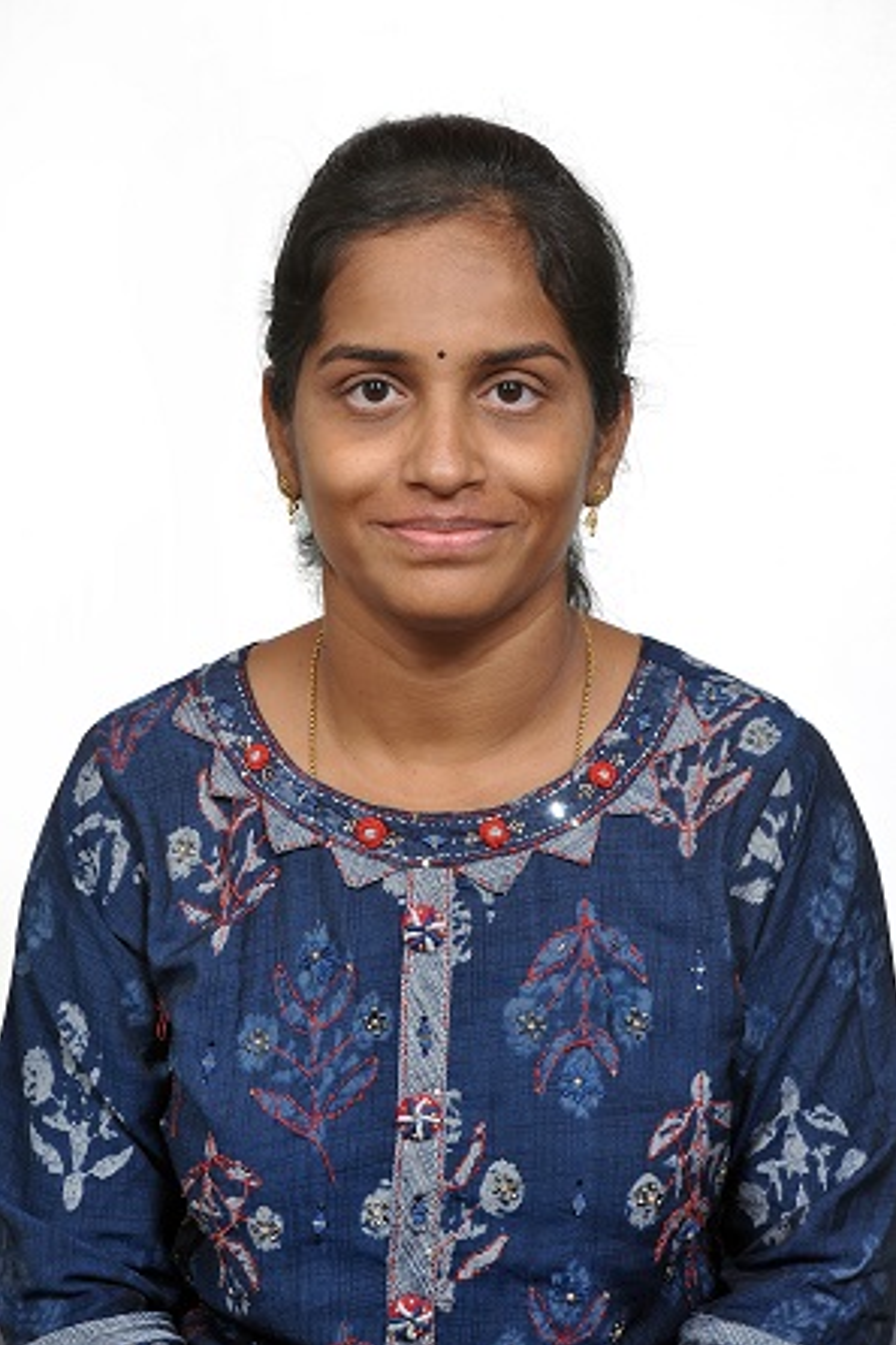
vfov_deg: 20.4
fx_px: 3736
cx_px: 450
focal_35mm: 100
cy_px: 671
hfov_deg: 13.7
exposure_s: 1/125
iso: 200
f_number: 14
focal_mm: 66
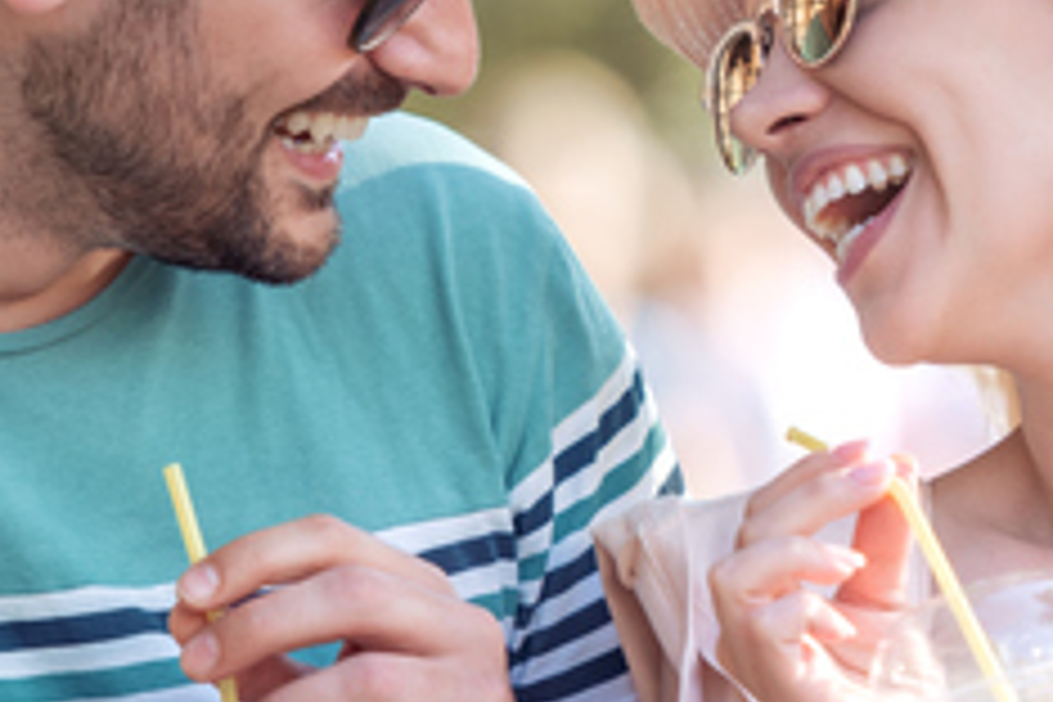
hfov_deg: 3.9
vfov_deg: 2.6
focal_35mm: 525
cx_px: 846
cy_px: 416
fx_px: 15355
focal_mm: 170
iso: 125
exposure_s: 1/320
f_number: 2.8
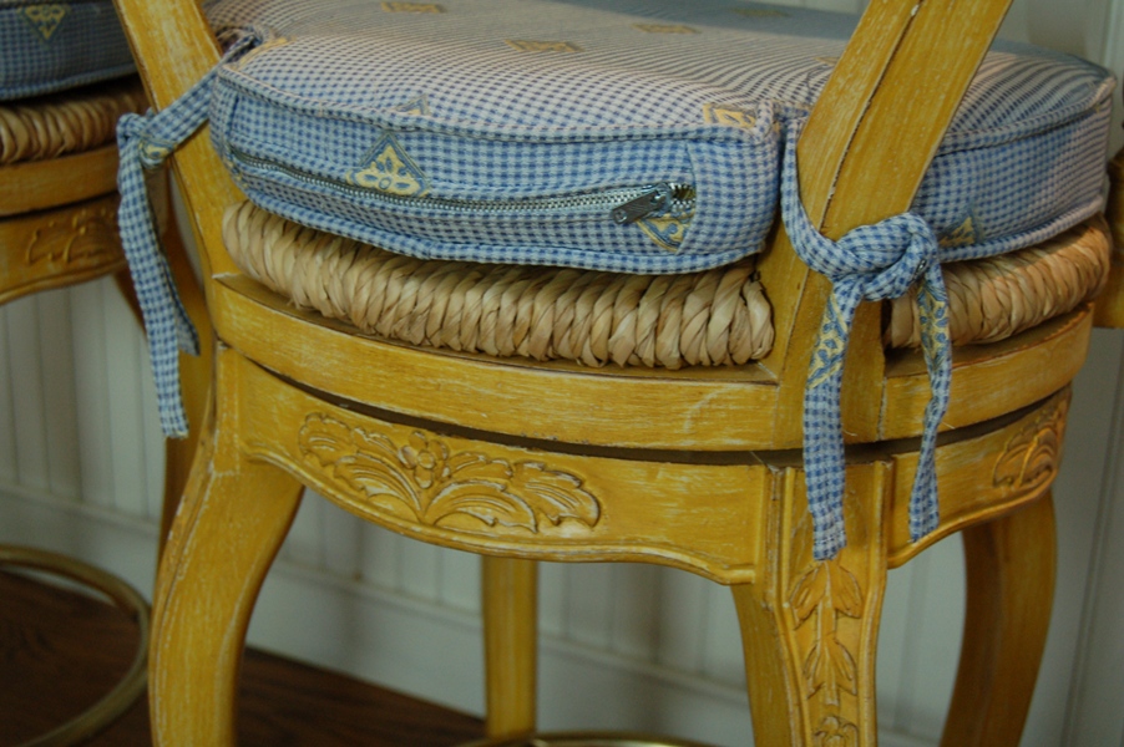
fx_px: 1638
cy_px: 374
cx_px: 562
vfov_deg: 25.7
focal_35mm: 52
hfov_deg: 37.9
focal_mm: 35
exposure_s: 1/25
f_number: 4.8
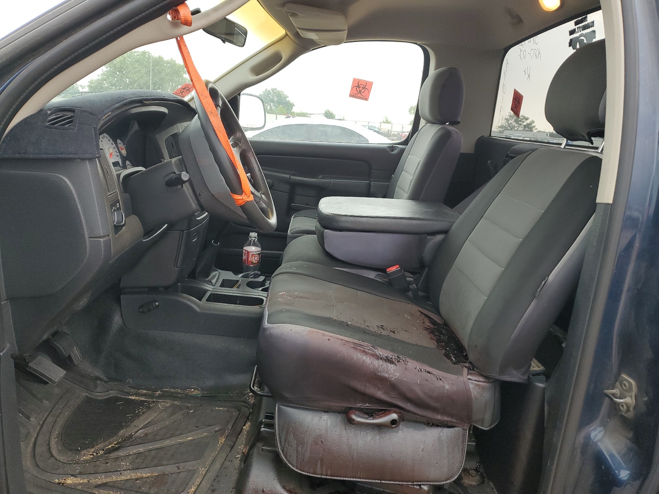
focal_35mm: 26
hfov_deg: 67.3
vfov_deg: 53.1
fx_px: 495
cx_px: 330
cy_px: 247
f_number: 1.5
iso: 87
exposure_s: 1/120
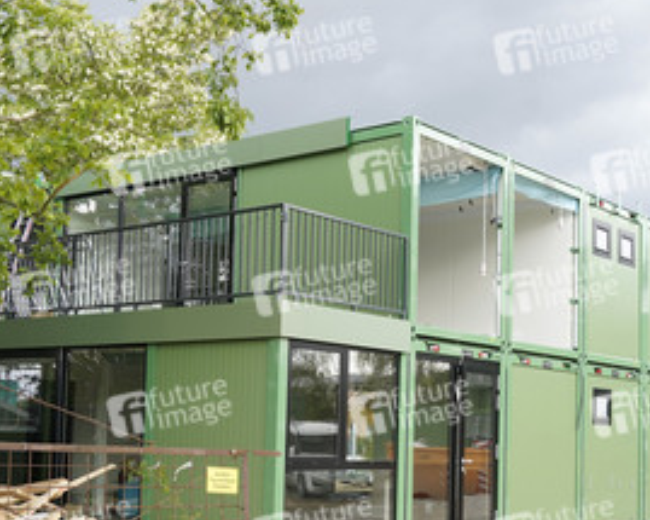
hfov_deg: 34.1
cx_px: 347
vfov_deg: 27.4
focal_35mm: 55
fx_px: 1058
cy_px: 348
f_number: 6.3
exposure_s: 1/160
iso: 320
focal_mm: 35
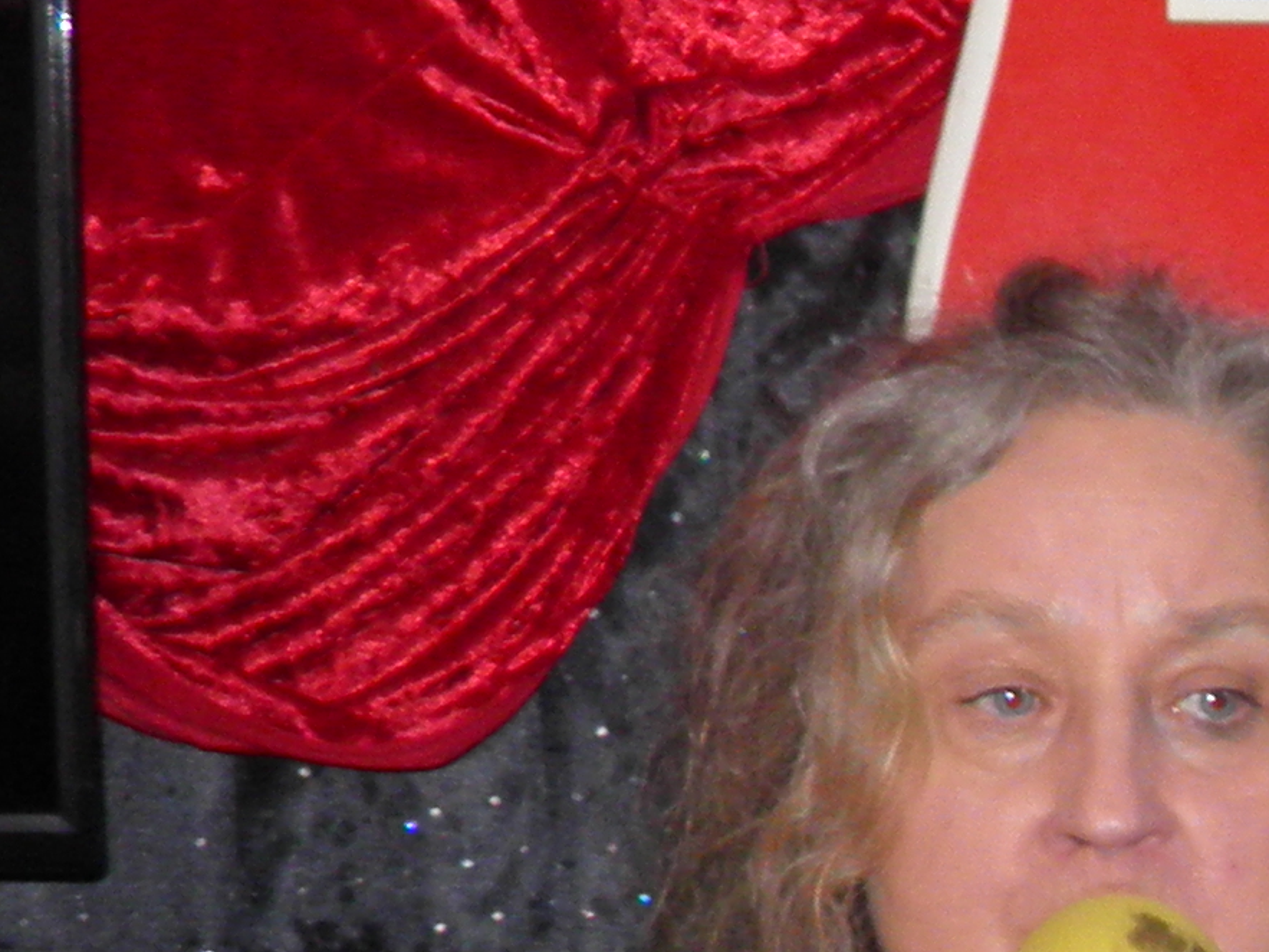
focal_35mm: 136
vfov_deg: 10.7
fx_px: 4985
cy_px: 1209
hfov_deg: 13.9
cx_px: 1689
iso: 100
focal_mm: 4.9
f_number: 2.8
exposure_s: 1/30
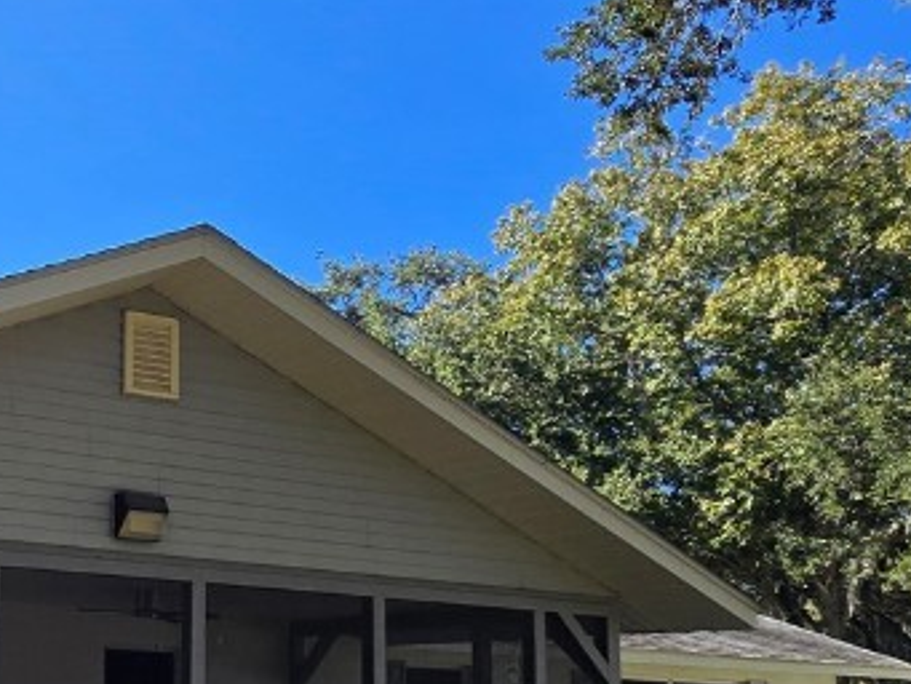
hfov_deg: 38.3
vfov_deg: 35.2
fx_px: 1027
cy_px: 580
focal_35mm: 39
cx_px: -126
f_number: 2.2
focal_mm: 2.2
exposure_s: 1/1061
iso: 50
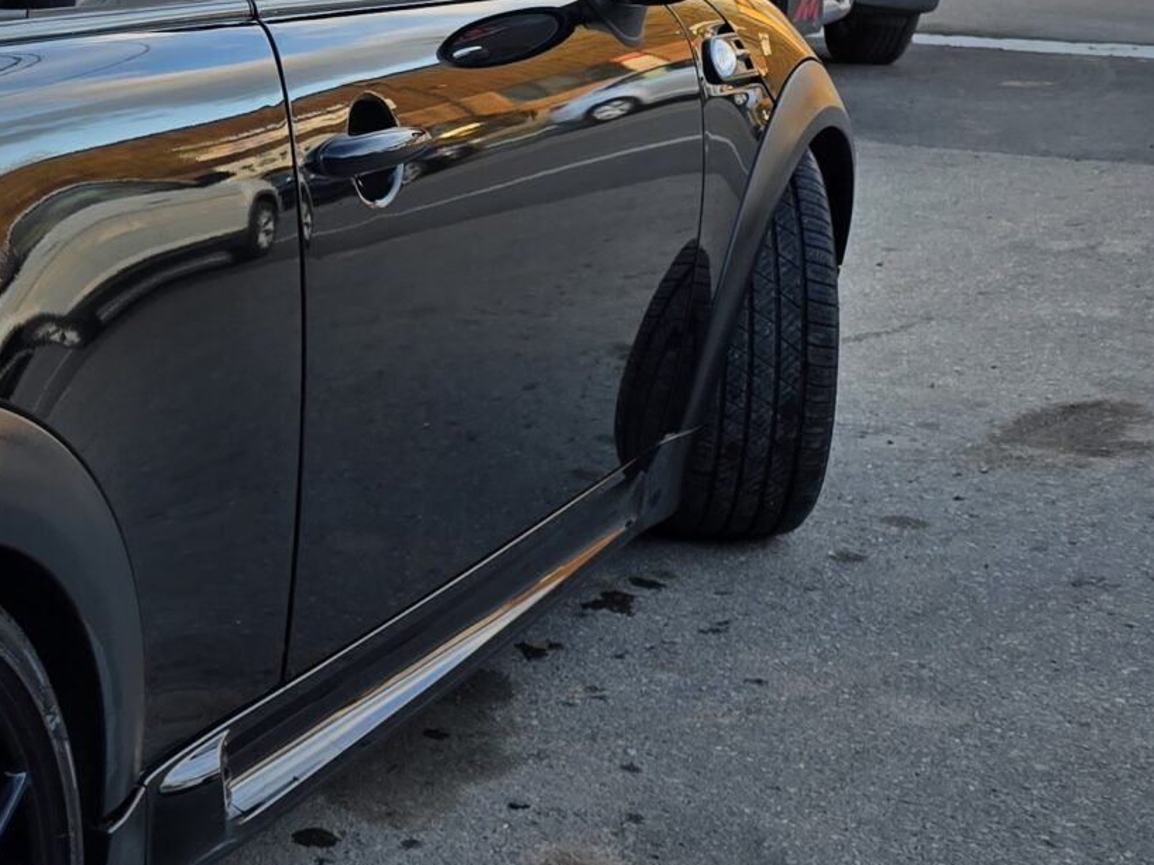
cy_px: 389
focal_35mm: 72
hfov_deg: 24.2
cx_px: -278
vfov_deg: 20.4
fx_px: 2400
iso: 32
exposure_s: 1/180
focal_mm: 6.3
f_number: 1.7
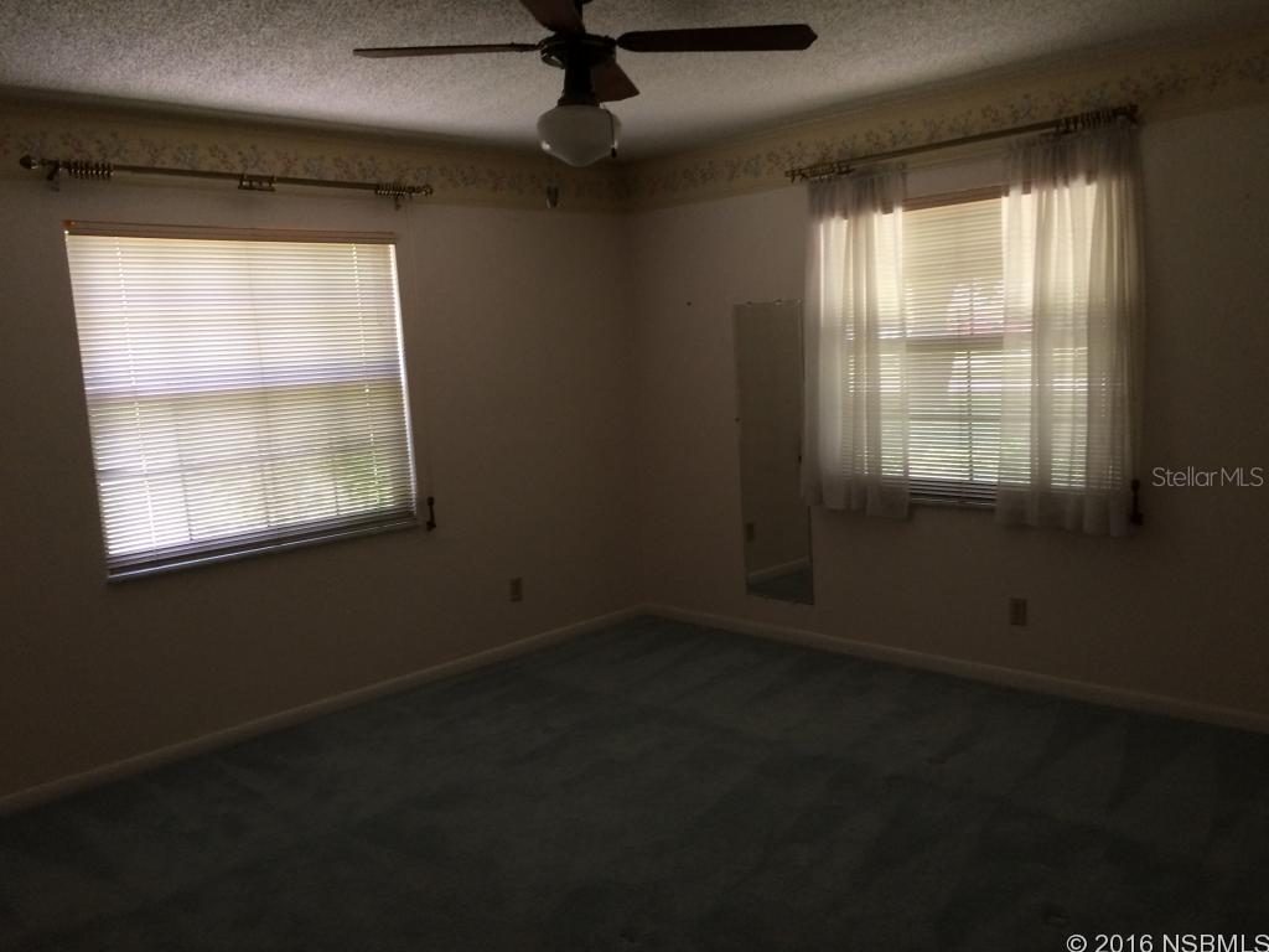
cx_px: 634
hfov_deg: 61.7
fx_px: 1063
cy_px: 476
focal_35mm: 29
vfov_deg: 48.2
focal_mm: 4.15
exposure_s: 1/30
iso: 64
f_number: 2.2
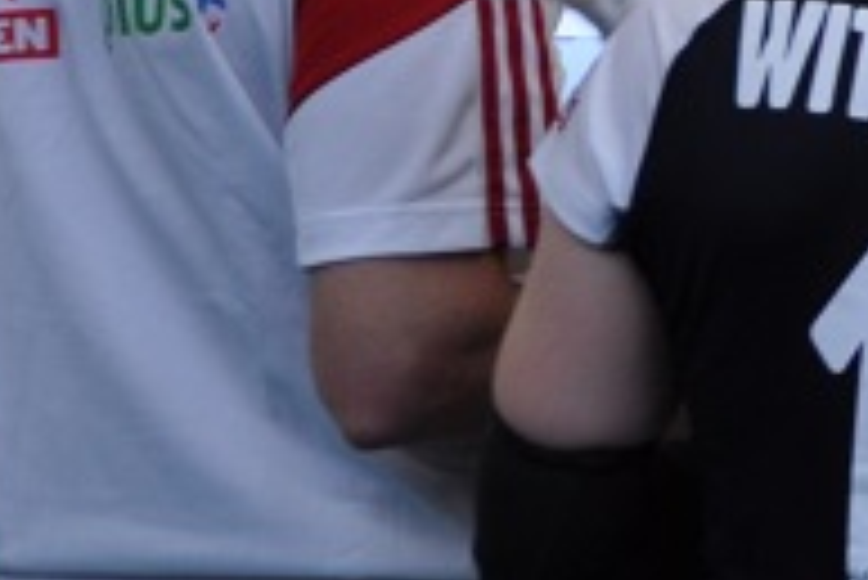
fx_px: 4222
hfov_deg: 11.2
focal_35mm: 175
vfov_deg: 7.8
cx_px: 1381
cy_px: -189
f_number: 3.8
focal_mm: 22
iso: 360
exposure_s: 1/125
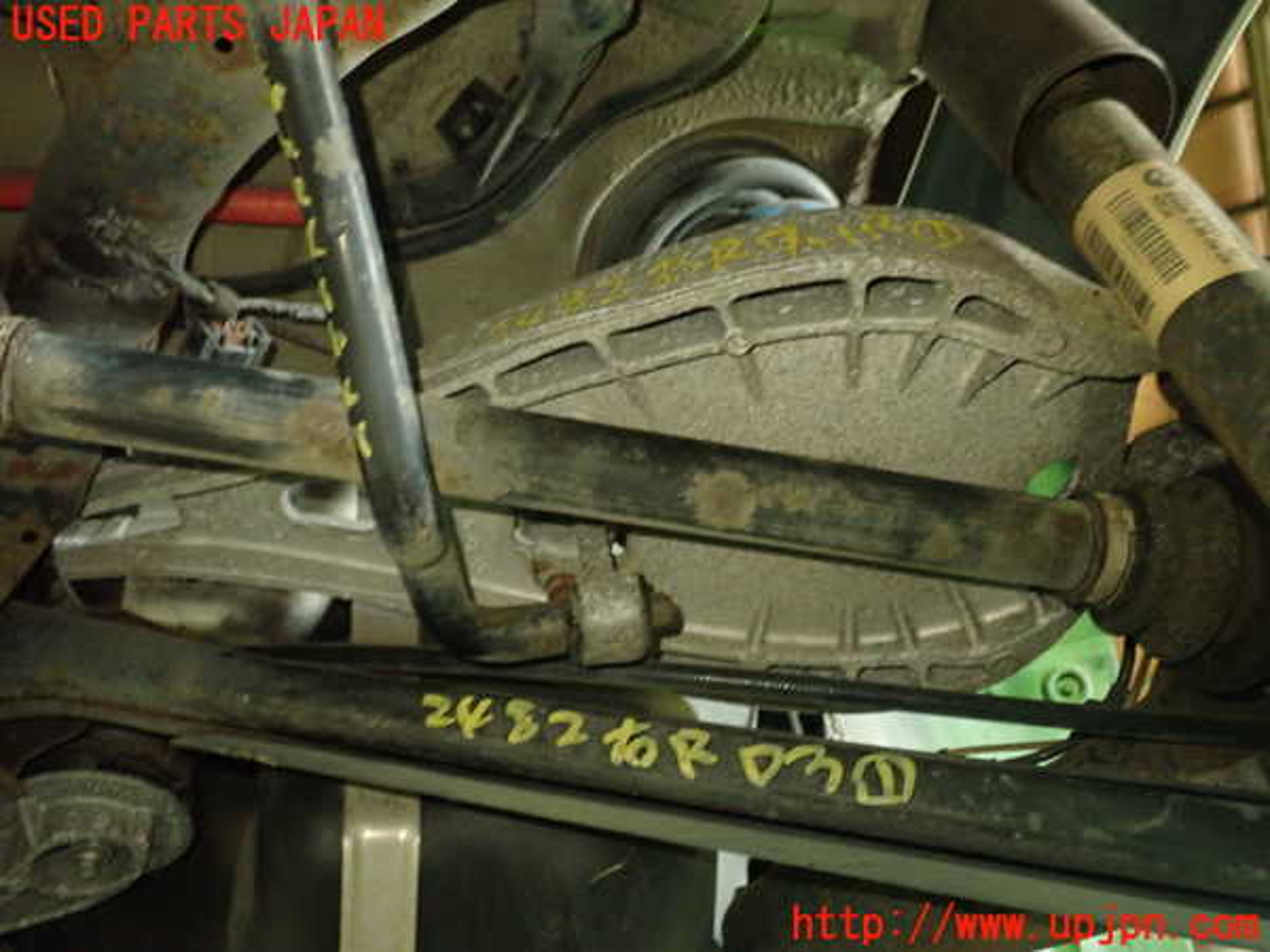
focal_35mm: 30
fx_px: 1101
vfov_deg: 46.8
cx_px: 635
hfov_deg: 60.0
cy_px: 476
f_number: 2.3
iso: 1000
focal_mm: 5.5
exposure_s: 1/30
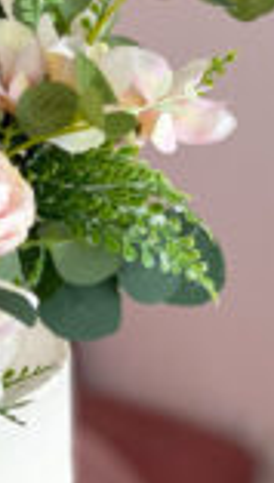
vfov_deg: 13.8
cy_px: 389
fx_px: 1990
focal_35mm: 155
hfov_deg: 7.7
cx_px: -177
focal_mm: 6
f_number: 2
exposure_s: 1/122
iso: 100
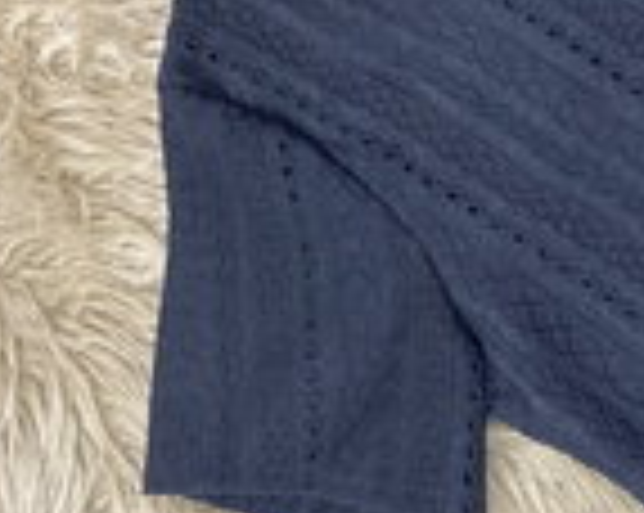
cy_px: 18
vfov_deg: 20.9
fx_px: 1351
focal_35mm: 71
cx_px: 833
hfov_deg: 23.7
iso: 500
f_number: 1.8
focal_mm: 4.25
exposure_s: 1/33
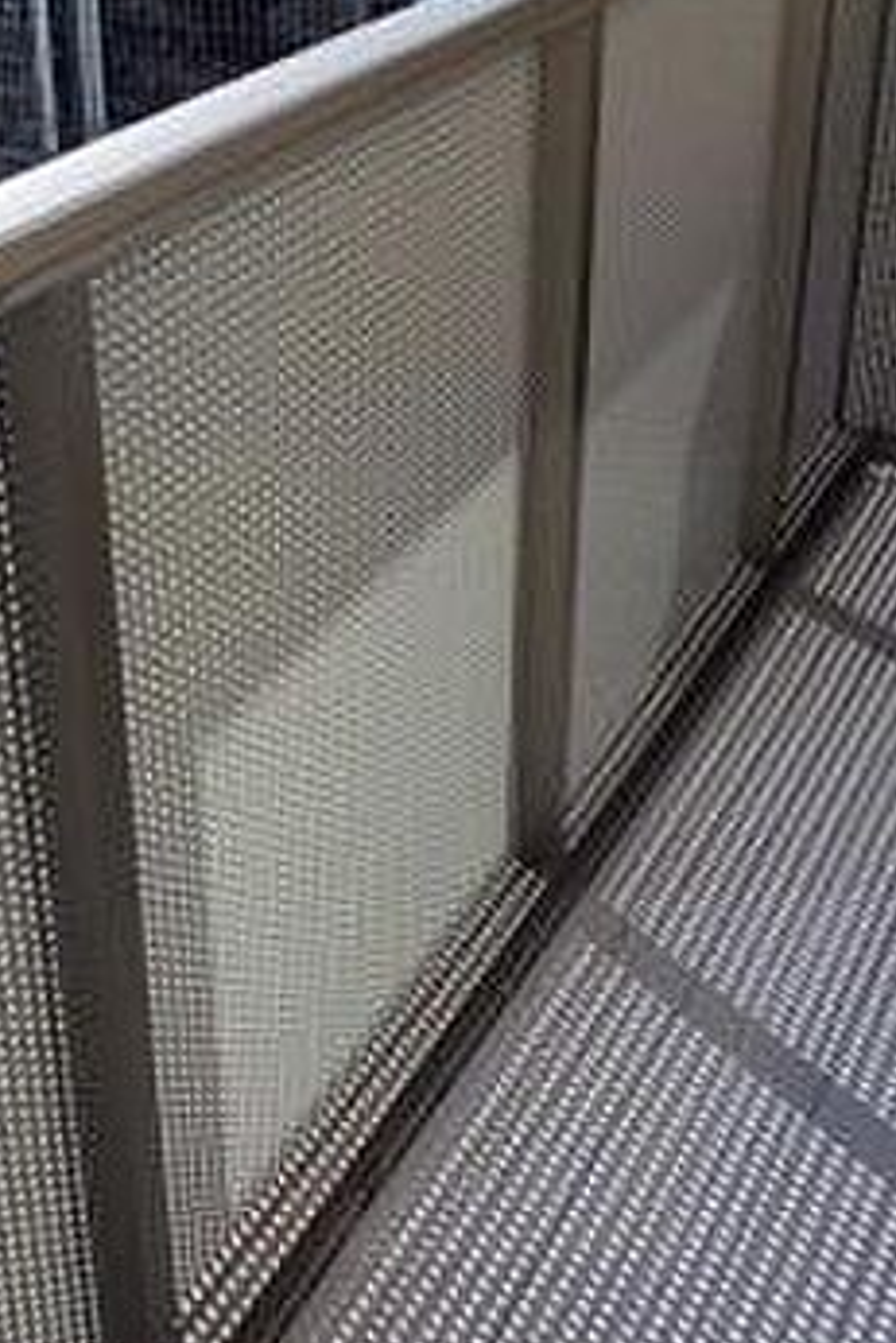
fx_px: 1865
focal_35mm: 50
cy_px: 590
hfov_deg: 26.8
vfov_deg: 39.5
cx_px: 279
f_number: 7.9
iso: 100
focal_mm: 4.7
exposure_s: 1/100
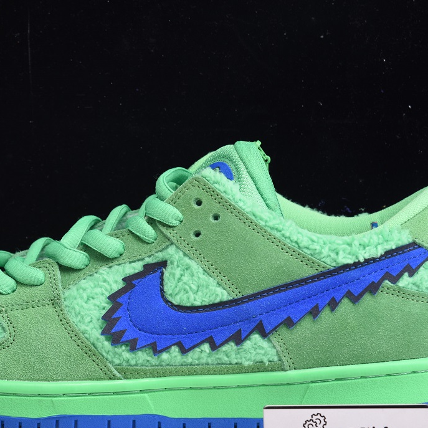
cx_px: 153
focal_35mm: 156
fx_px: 2182
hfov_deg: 11.2
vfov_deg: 11.2
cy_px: 245
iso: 100
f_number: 10
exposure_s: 1/125
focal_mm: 105
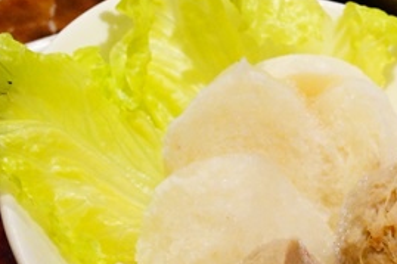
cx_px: 486
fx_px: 1477
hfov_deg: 14.8
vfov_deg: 10.1
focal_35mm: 134
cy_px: 302
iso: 3200
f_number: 9
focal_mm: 30
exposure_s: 1/25
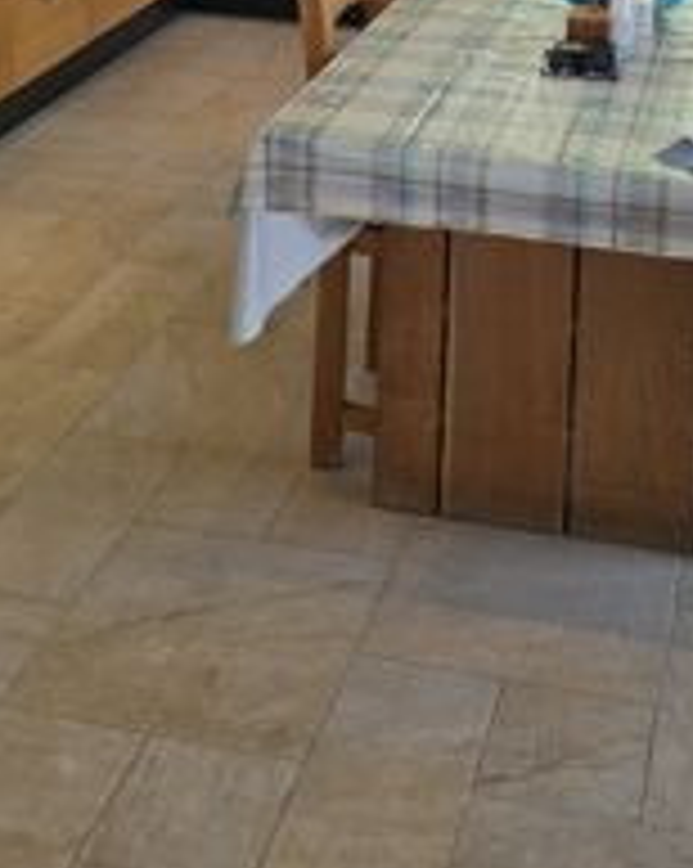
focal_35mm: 62
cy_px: -238
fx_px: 1592
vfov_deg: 26.3
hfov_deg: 24.3
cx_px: 524
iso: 32
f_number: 1.7
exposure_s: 1/100
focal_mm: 6.3
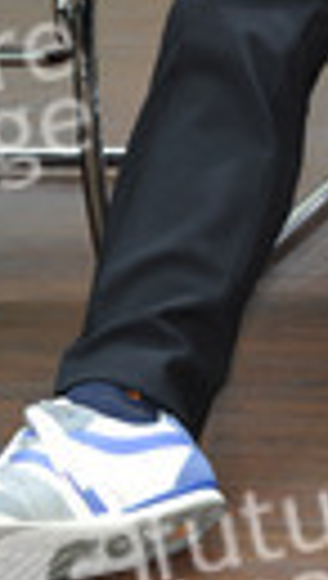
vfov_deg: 8.4
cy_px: -94
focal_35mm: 253
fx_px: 3894
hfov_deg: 4.8
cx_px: 350
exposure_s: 1/100
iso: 800
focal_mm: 78
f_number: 5.6
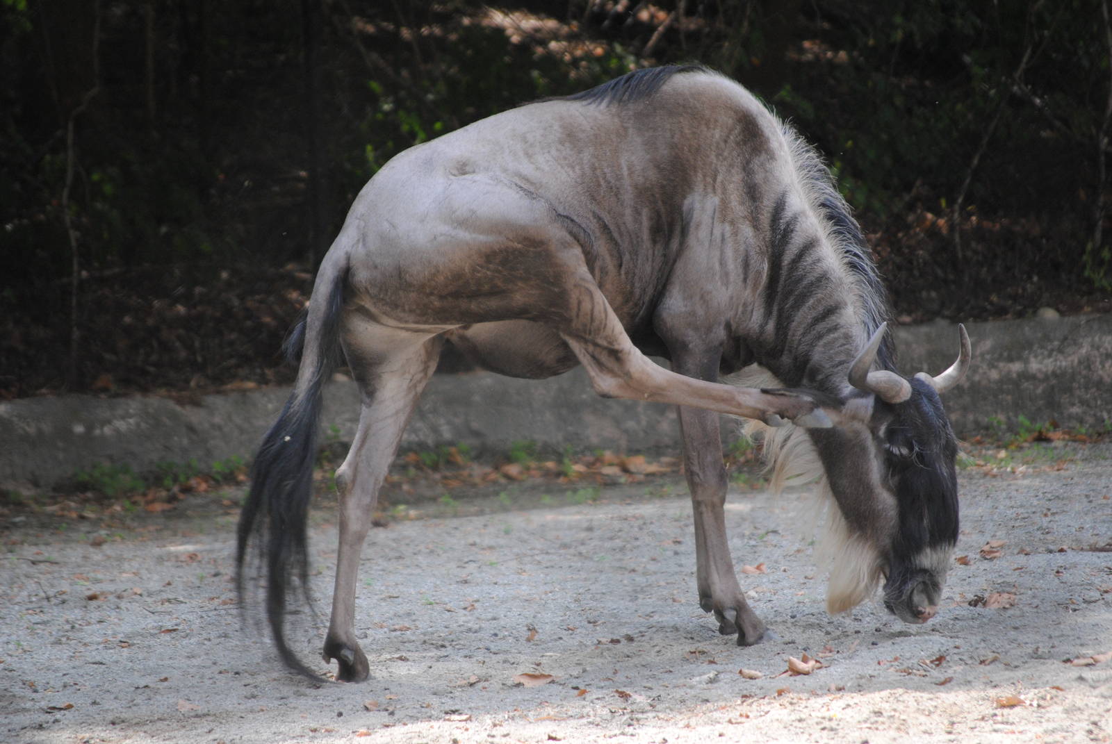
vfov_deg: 4.6
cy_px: 372
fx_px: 9278
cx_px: 556
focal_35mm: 300
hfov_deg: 6.9
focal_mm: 200
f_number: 5.6
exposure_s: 1/250
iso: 400
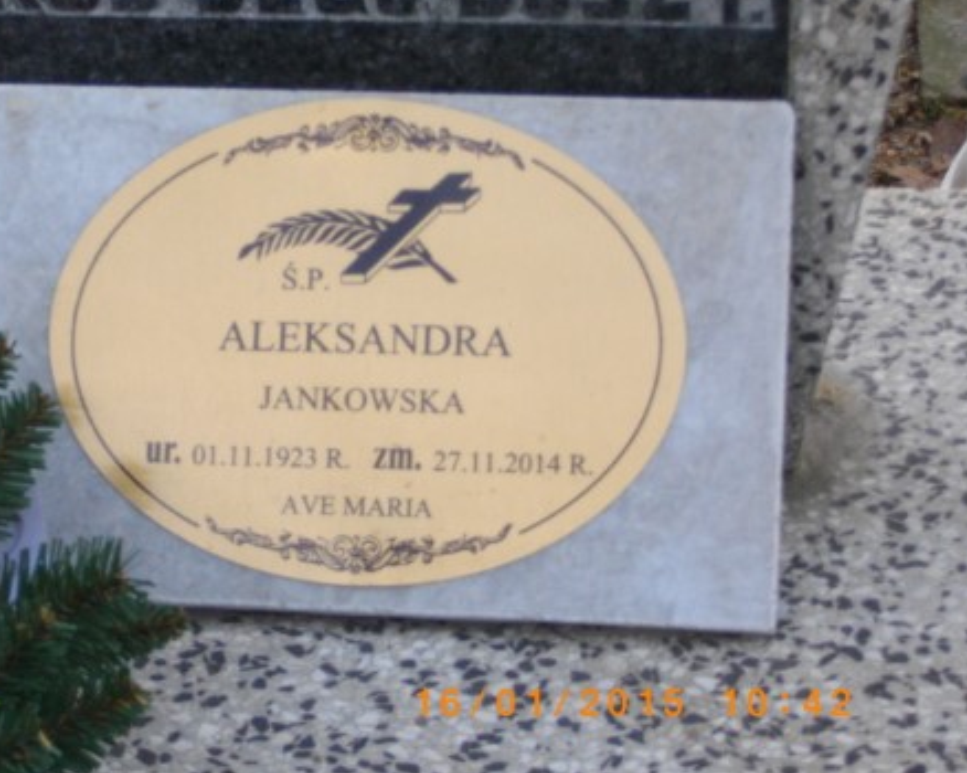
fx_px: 3919
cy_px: 287
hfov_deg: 14.0
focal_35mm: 137
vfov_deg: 11.3
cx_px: 289
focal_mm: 17.1
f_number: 5.2
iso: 246
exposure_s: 1/100
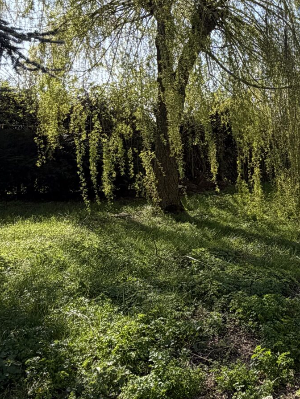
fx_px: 462
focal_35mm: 40
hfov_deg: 33.1
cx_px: 296
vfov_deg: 46.5
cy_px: 155
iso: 32
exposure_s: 1/770
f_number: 2.2
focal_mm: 2.22
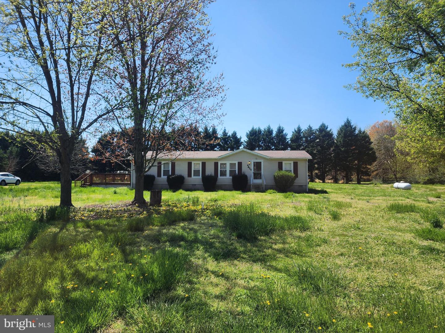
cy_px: 166
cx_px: 222
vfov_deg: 58.9
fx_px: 296
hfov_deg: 73.9
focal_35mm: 23
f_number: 1.8
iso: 12
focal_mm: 6.4
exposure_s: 1/784
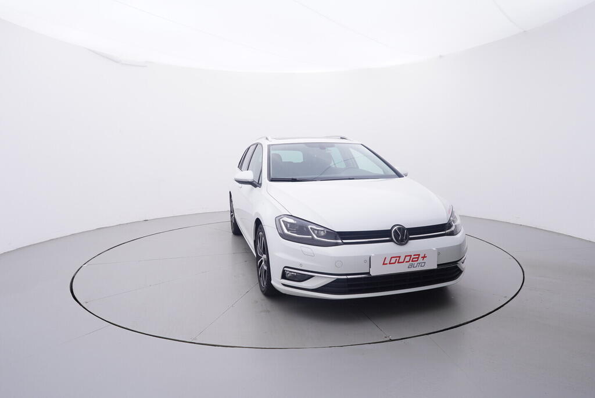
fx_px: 372
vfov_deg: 56.2
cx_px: 298
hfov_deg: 77.3
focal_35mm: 22
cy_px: 199
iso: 200
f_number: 5
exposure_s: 1/80
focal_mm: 15
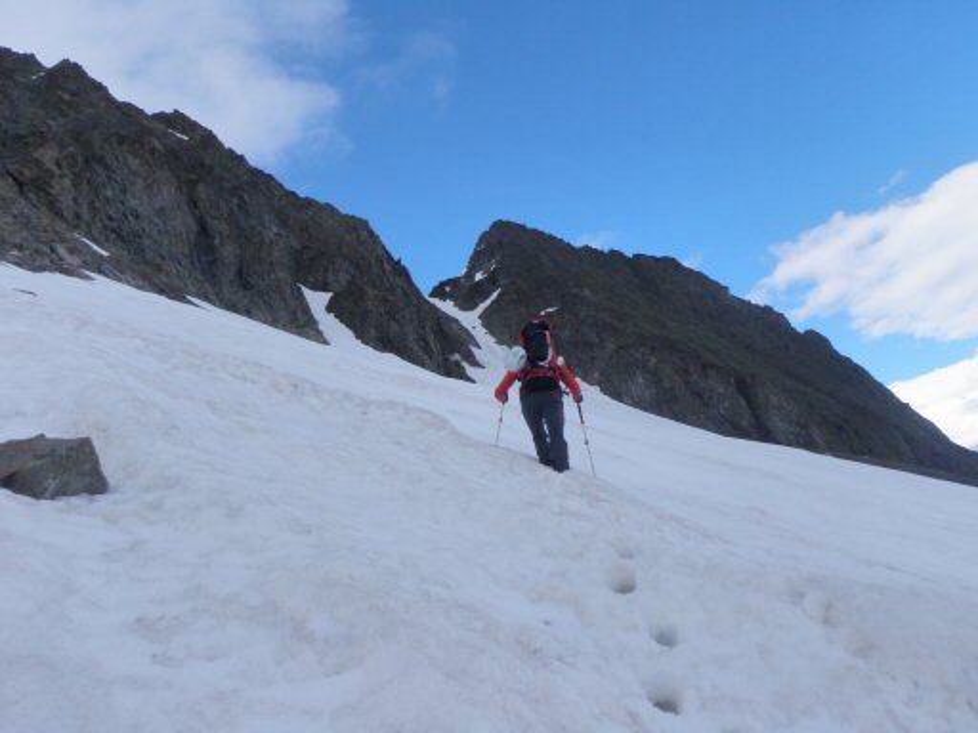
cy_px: 366
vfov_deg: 49.7
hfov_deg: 63.4
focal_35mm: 28
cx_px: 489
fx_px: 791
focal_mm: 5
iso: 50
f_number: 5
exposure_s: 1/200
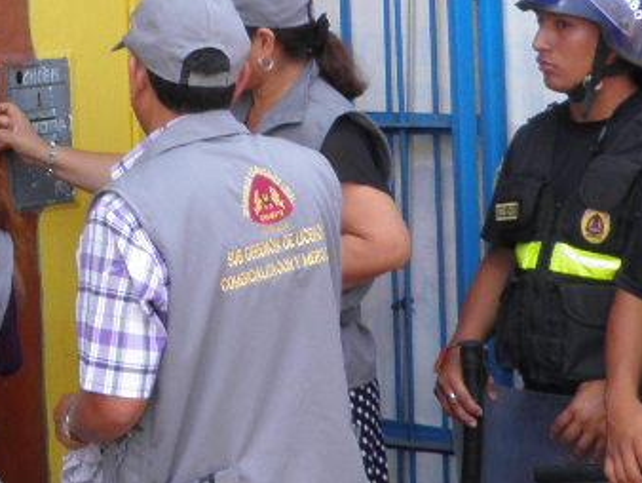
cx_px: -175
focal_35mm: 106
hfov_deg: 17.5
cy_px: -2
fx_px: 1967
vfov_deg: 13.8
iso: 50
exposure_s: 1/40
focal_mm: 4.9
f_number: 5.7
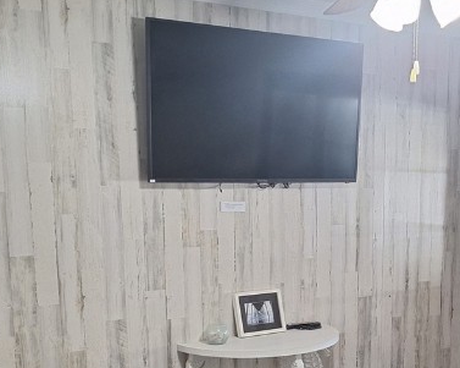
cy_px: 340
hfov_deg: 30.6
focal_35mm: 61
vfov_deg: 24.2
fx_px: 830
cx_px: 333
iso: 125
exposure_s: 1/40
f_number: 1.8
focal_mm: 5.54
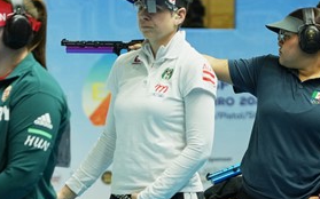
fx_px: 4584
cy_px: 177
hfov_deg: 4.0
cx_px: 235
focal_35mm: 526
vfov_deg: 2.5
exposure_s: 1/500
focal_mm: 200
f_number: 6.3
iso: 2000
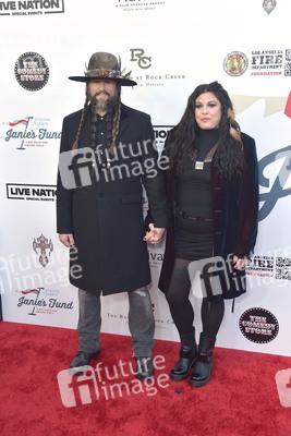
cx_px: 146
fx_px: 485
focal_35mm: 40
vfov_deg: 48.4
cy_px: 218
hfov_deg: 33.4
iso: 500
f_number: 6.3
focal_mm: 40
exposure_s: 1/250
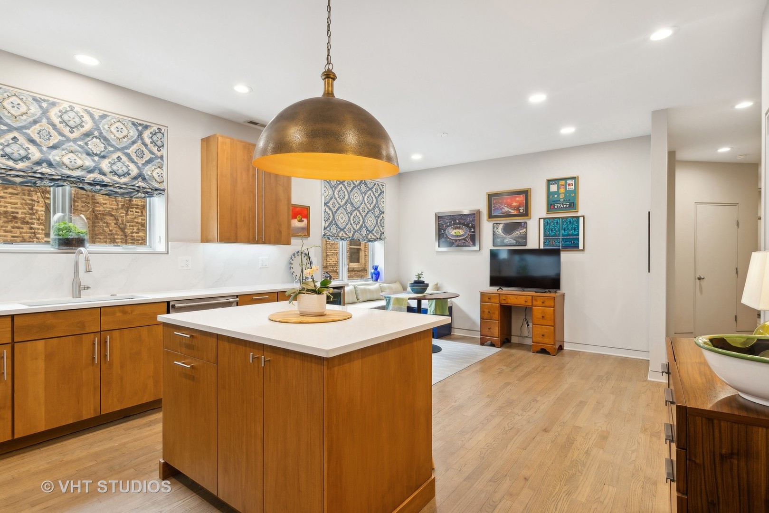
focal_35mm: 17
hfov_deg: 93.3
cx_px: 384
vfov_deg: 70.5
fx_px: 363
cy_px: 256
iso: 200
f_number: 8
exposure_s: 1/3.33
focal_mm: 17
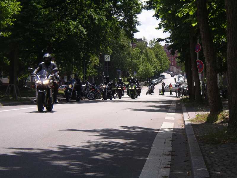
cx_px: 118
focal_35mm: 104
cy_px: 89
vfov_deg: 14.2
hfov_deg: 18.9
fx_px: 712
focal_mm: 16
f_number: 3.9
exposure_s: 1/640
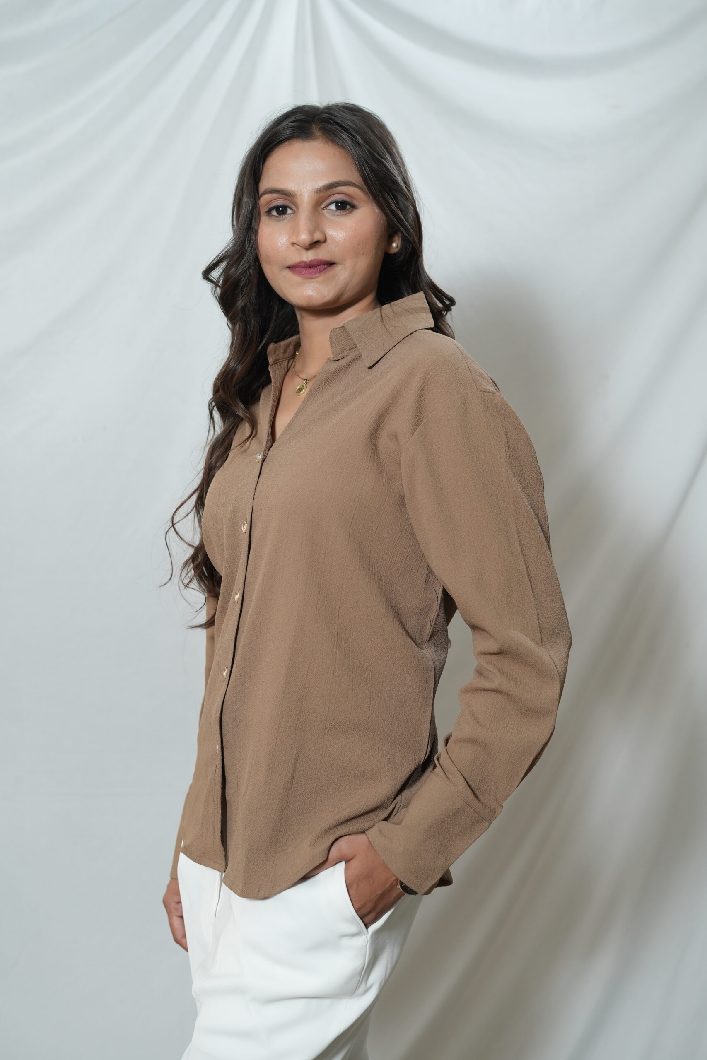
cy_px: 530
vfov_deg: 39.6
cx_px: 354
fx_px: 1473
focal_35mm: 50
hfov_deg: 27.0
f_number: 3.5
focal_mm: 50
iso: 640
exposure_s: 1/160
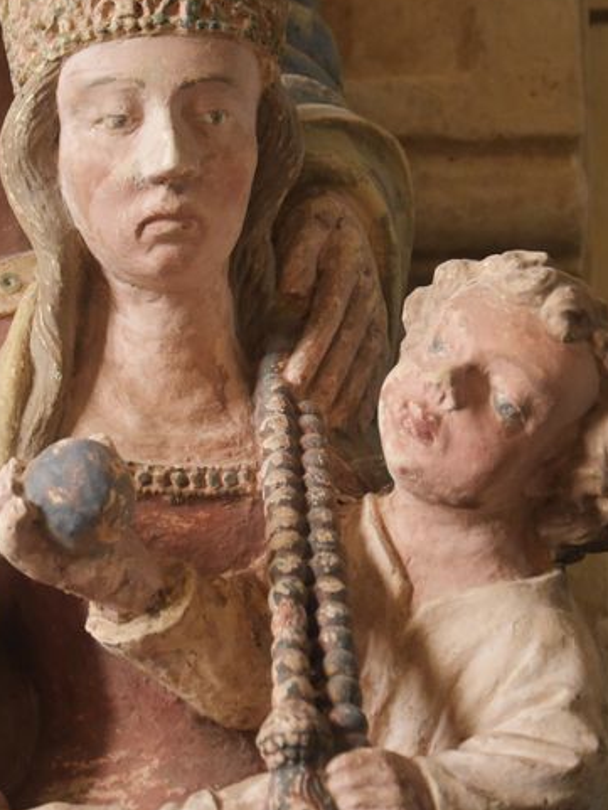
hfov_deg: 10.1
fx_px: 3441
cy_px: 322
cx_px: 240
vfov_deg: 13.4
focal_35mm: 147
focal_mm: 70
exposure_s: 1/125
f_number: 4.2
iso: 4500
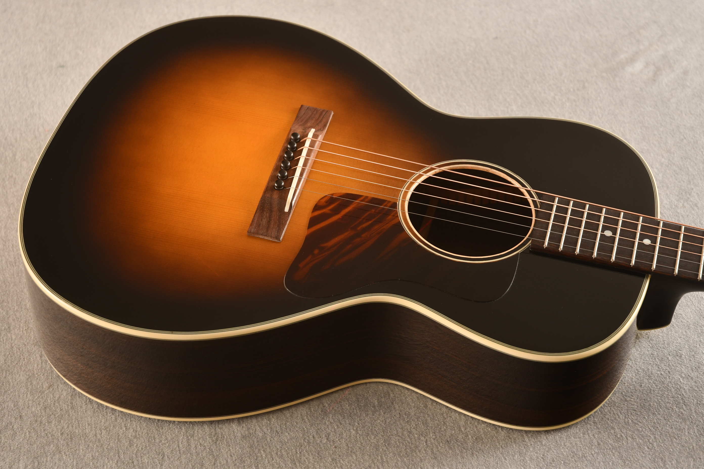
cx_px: 352
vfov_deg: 17.5
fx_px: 1525
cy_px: 234
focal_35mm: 78
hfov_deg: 26.0
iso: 200
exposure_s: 1/25
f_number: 4.5
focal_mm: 52
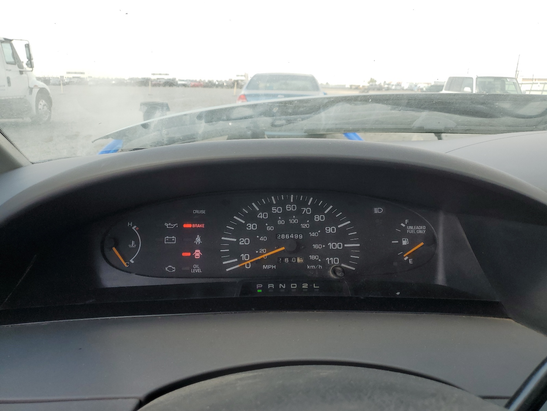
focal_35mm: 26
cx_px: 274
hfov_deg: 67.3
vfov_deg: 53.1
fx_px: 411
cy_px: 206
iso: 50
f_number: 1.5
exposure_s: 1/667
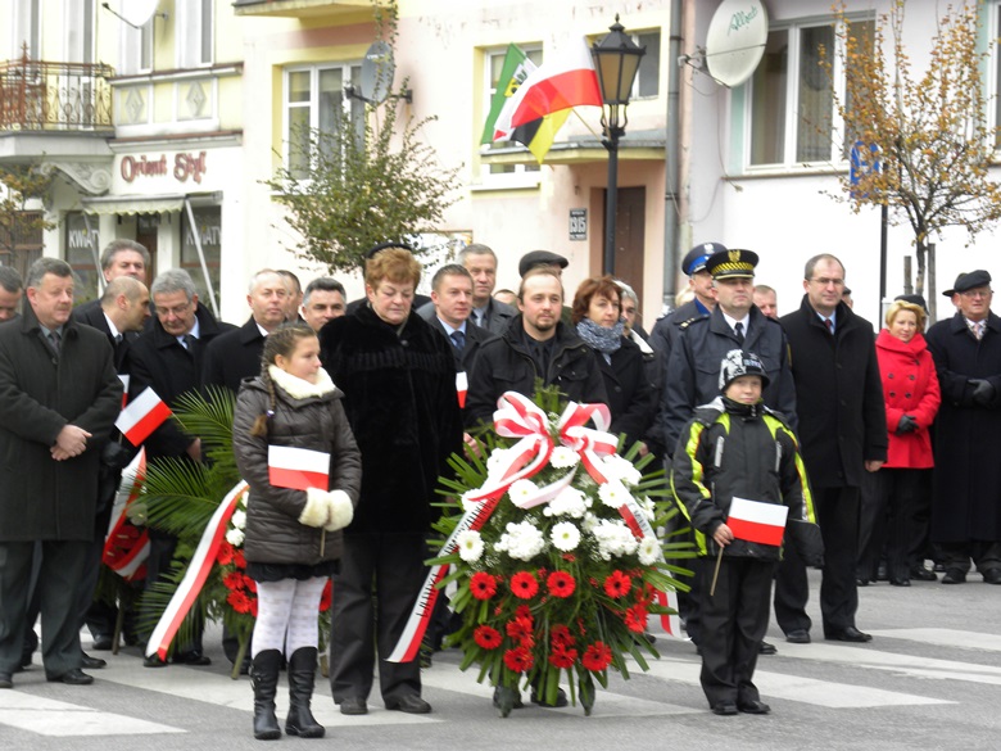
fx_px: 4164
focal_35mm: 144
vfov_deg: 10.3
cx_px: 500
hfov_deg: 13.7
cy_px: 376
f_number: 4.5
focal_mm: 25.7
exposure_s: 1/59.8
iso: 86
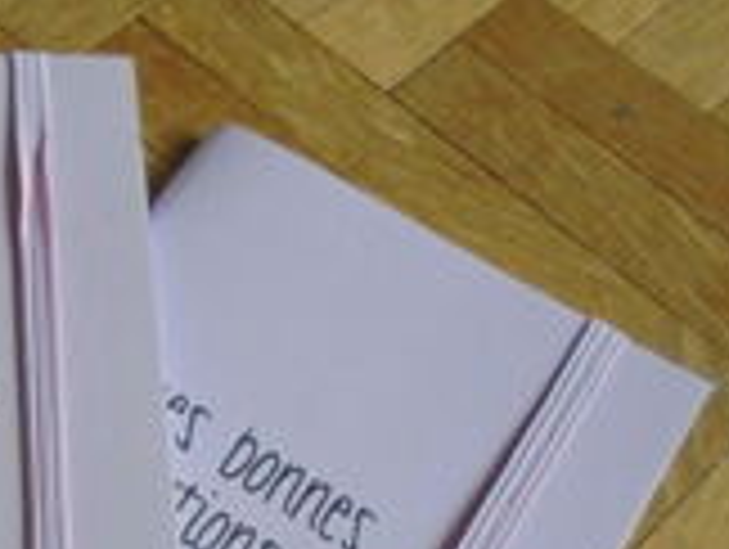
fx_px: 1624
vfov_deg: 18.7
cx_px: -176
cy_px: 554
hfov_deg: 22.9
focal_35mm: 77
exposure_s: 1/60
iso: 250
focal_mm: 4.6
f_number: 3.5
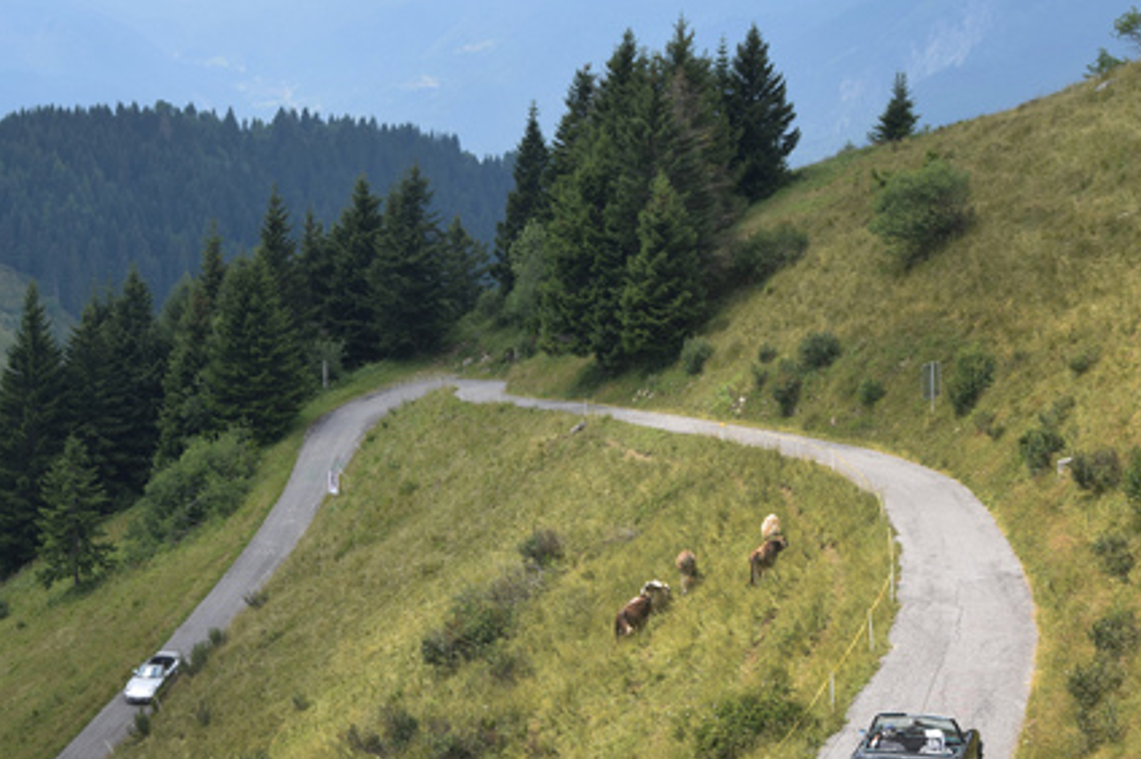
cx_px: 361
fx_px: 2692
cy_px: 423
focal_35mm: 85
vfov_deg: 16.0
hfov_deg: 23.8
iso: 200
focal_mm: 40
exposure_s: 1/320
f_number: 8
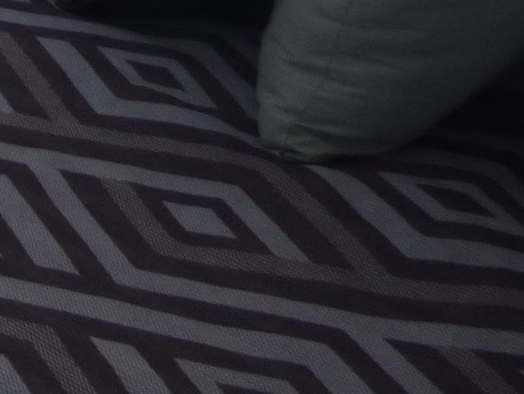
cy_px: -529
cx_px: -689
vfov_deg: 12.4
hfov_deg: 14.5
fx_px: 1453
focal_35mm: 96
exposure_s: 1/60
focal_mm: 3.58
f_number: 2.8
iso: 100
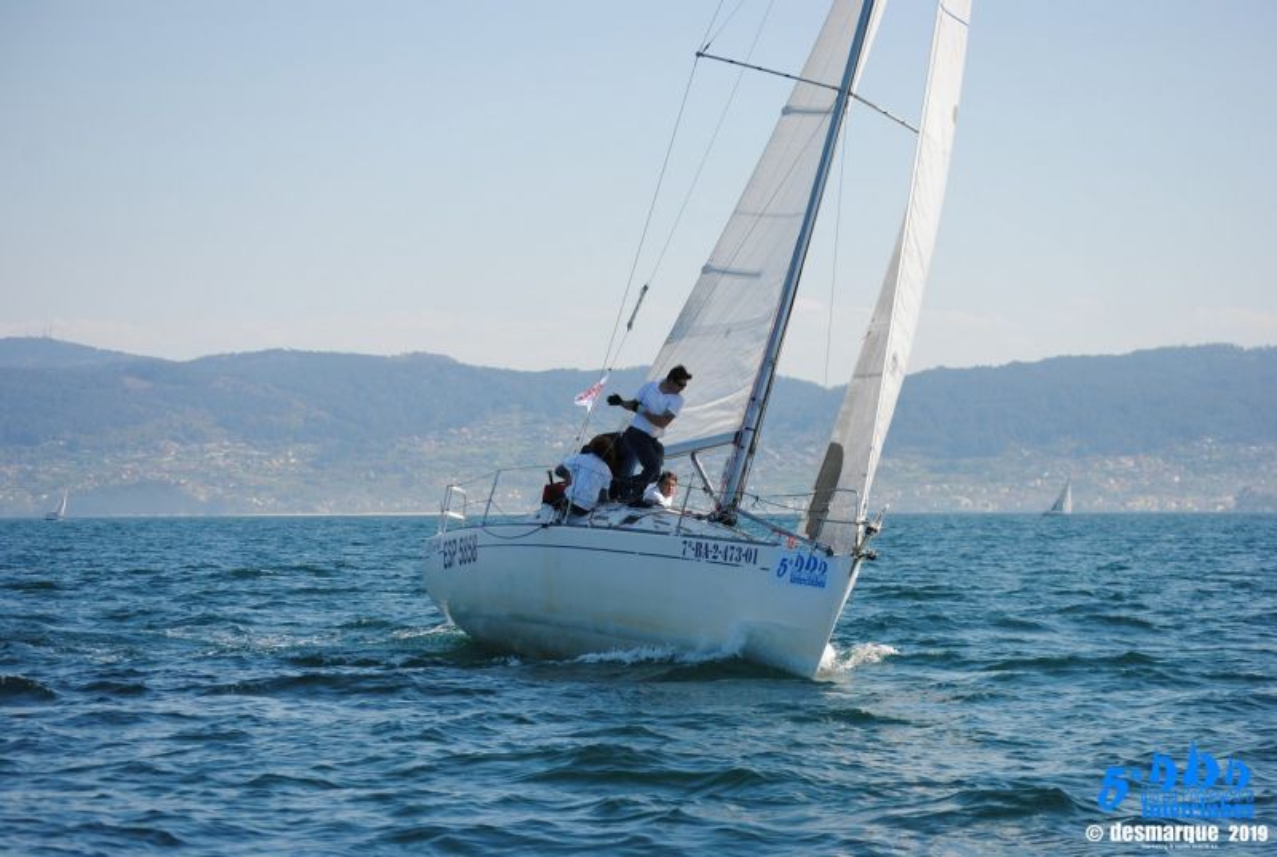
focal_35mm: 108
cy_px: 428
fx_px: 3839
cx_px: 638
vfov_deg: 12.7
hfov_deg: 18.9
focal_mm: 72
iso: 110
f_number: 5.6
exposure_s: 1/500
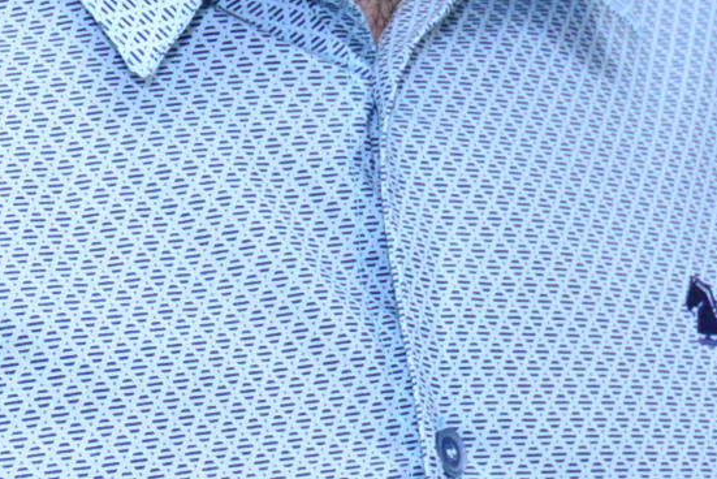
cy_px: -359
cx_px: 383
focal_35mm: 191
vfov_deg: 7.0
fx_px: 3806
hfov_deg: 10.8
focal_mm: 35
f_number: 5.6
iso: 1600
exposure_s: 1/125
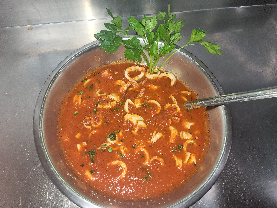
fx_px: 184
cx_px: 138
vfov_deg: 58.9
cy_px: 104
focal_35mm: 23
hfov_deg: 73.9
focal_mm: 6.4
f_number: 1.8
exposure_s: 1/60
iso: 80
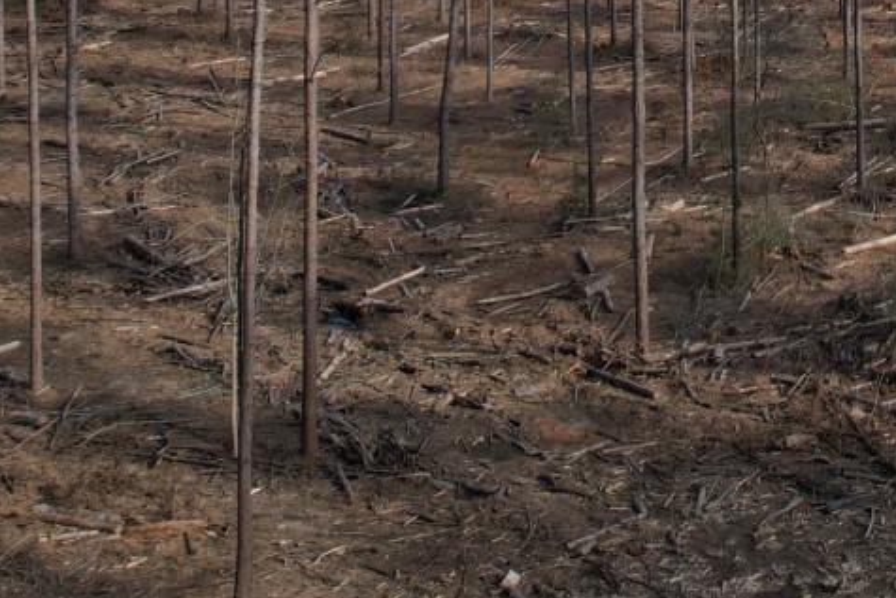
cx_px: 1102
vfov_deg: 16.2
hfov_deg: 24.3
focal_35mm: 75
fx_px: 1867
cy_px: -374
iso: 100
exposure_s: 1/1250
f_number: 2.8
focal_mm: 8.38
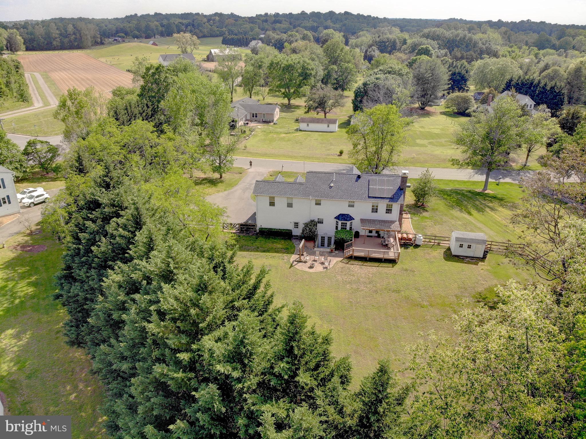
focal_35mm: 24
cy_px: 220
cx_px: 293
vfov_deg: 56.8
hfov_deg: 71.6
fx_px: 406
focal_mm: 4.5
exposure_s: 1/480
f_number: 2.8
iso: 100
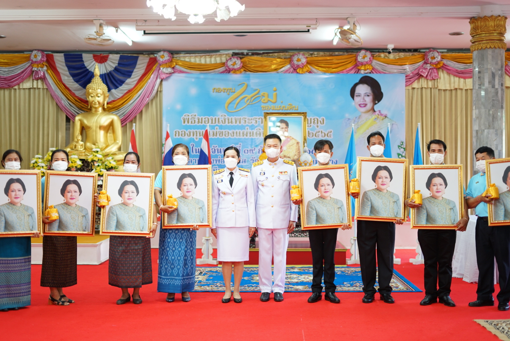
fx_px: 709
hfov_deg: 39.6
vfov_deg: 27.0
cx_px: 255
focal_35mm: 50
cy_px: 170
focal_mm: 50
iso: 400
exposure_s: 1/50
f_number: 1.8
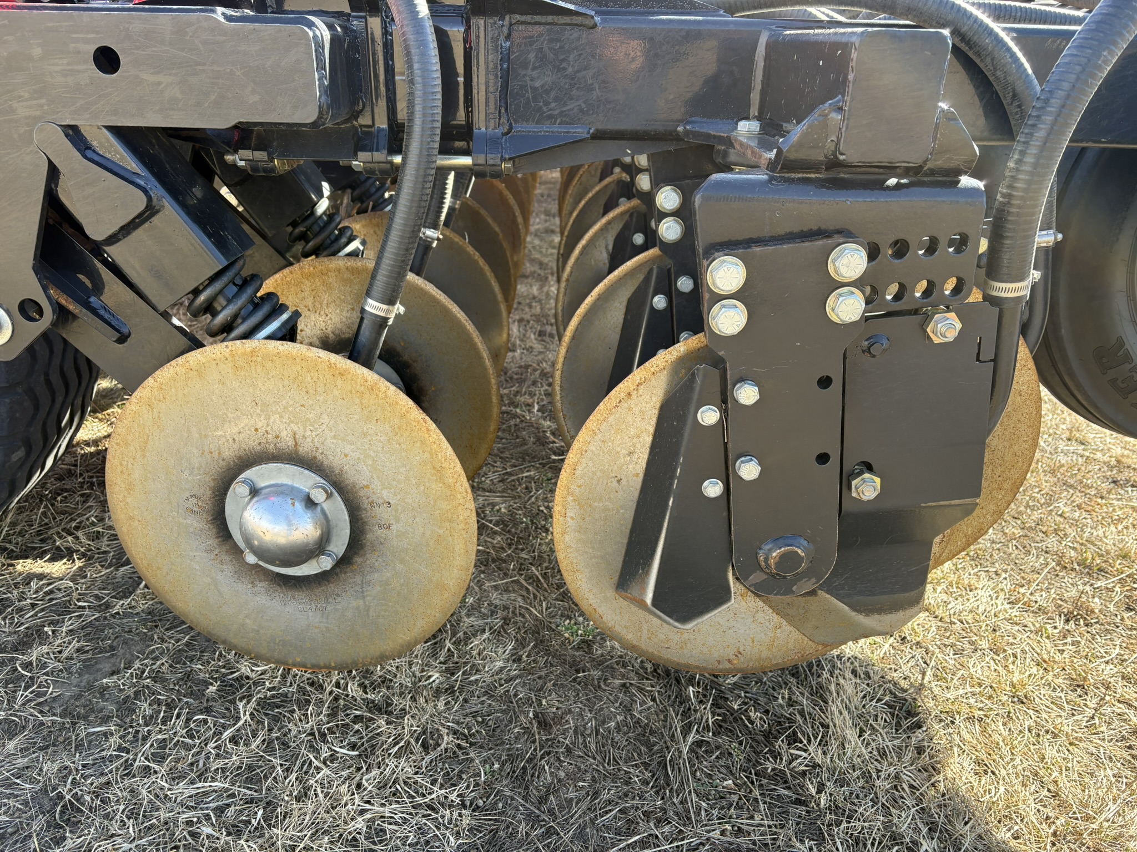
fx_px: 854
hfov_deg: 67.3
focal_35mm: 26
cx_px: 568
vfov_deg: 53.1
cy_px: 426
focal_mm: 5.96
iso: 64
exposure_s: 1/355
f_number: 1.6
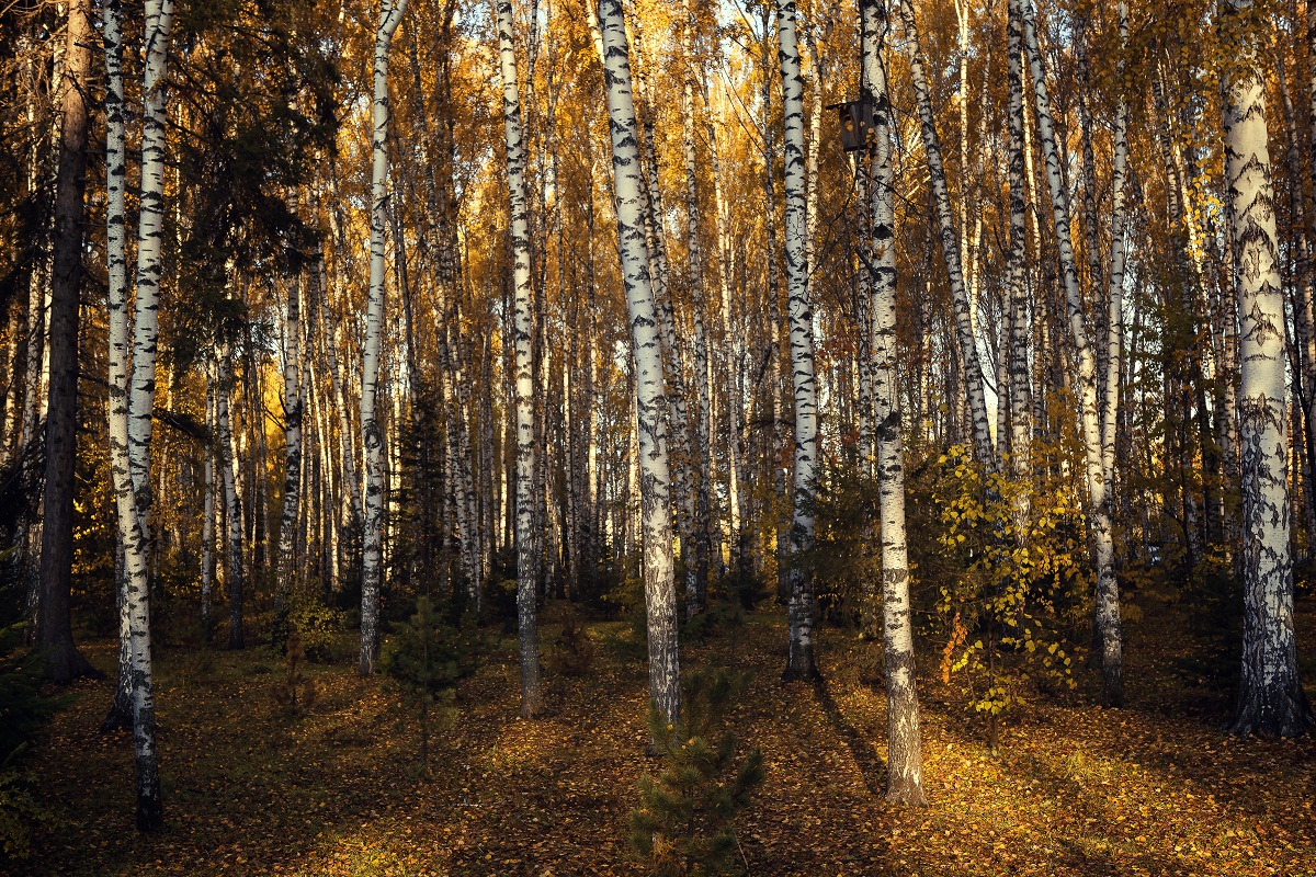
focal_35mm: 39
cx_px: 658
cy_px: 438
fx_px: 1426
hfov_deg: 49.6
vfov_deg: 34.2
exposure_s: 1/400
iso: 200
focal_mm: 26
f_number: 4
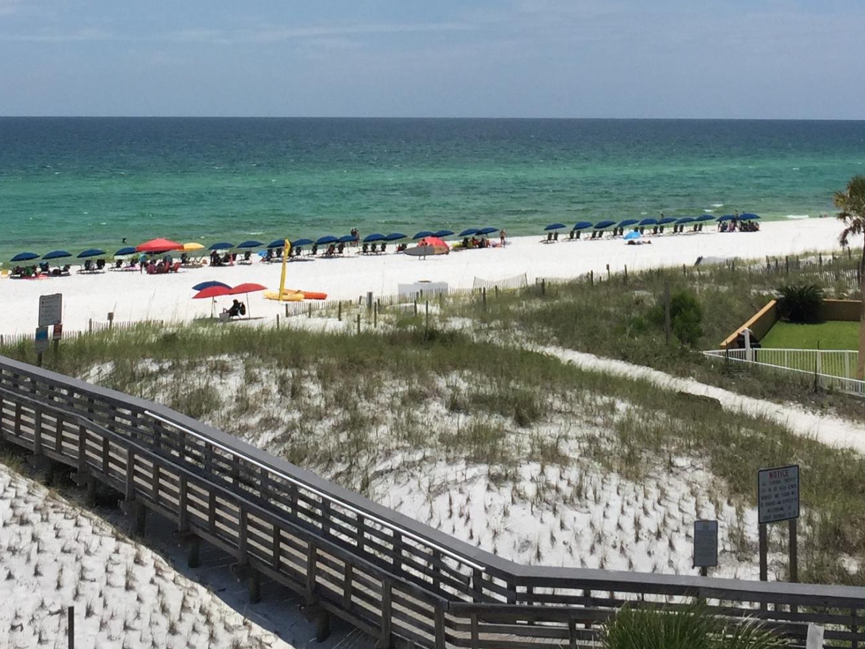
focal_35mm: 66
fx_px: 1650
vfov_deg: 21.6
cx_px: 443
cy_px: 16
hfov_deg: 29.4
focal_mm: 4.15
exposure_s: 1/4950
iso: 32
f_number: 2.2
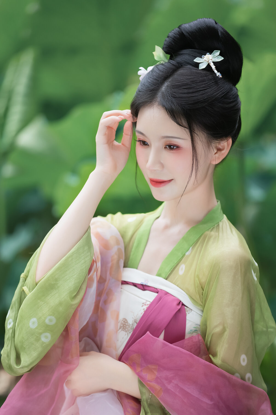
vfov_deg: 11.4
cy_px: 208
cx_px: 138
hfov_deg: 7.6
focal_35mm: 180
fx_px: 2070
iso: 320
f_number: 2.8
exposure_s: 1/800
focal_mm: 180
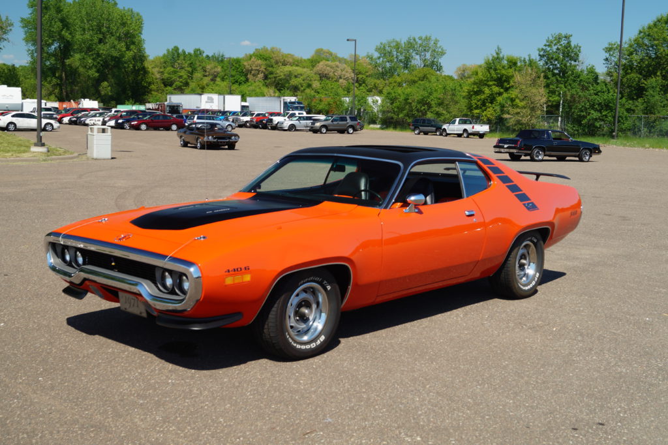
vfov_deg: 31.9
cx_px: 334
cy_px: 222
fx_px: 779
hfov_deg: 46.4
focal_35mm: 42
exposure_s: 1/125
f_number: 9
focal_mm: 28
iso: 100
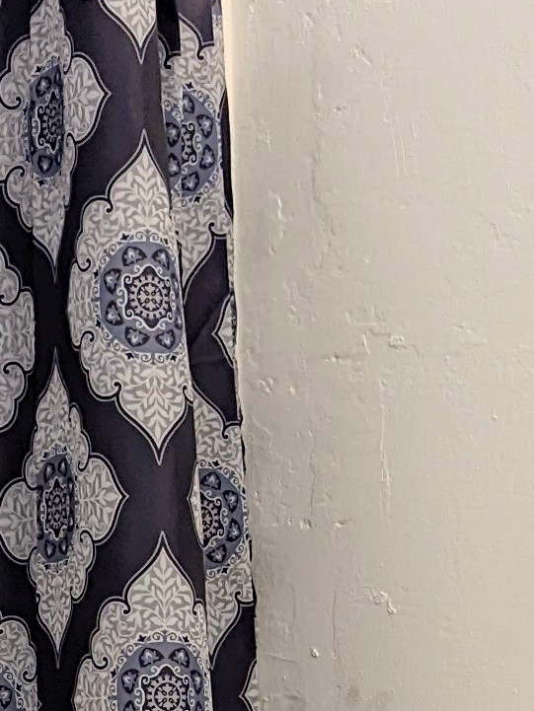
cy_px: 870
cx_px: 205
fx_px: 2796
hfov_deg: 10.9
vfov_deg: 14.0
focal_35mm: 136
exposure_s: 1/30
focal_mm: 6.81
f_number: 1.85
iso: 283
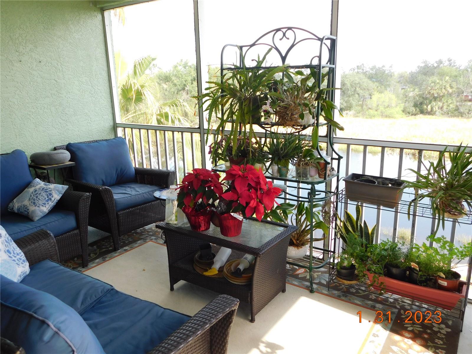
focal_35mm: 28
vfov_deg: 49.7
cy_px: 177
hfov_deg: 63.4
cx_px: 236
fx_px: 382
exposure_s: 1/100
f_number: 3.2
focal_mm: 4.9
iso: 125
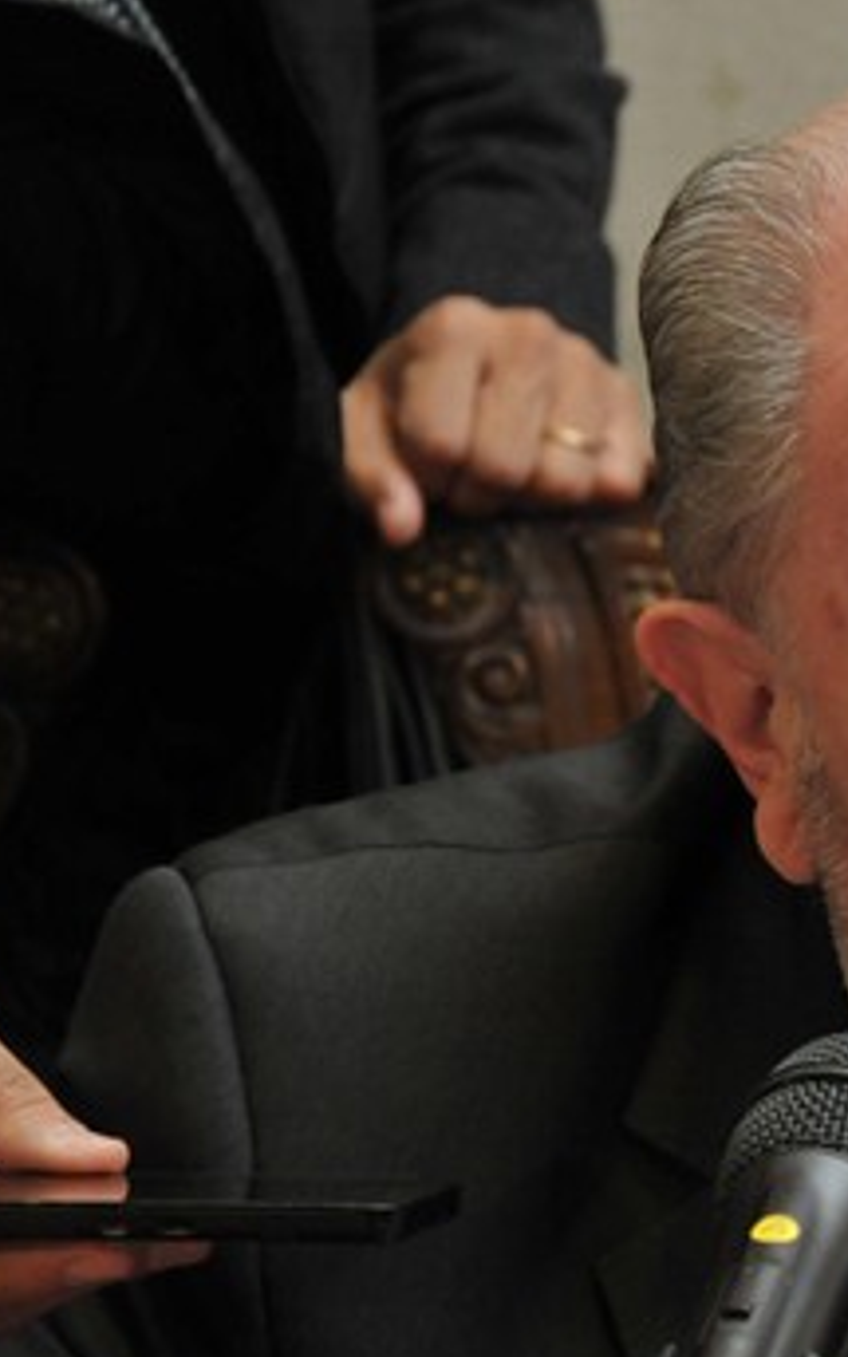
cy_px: 746
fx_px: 6878
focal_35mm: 186
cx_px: 1126
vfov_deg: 11.3
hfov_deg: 7.0
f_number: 5.6
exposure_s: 1/200
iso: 800
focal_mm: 70
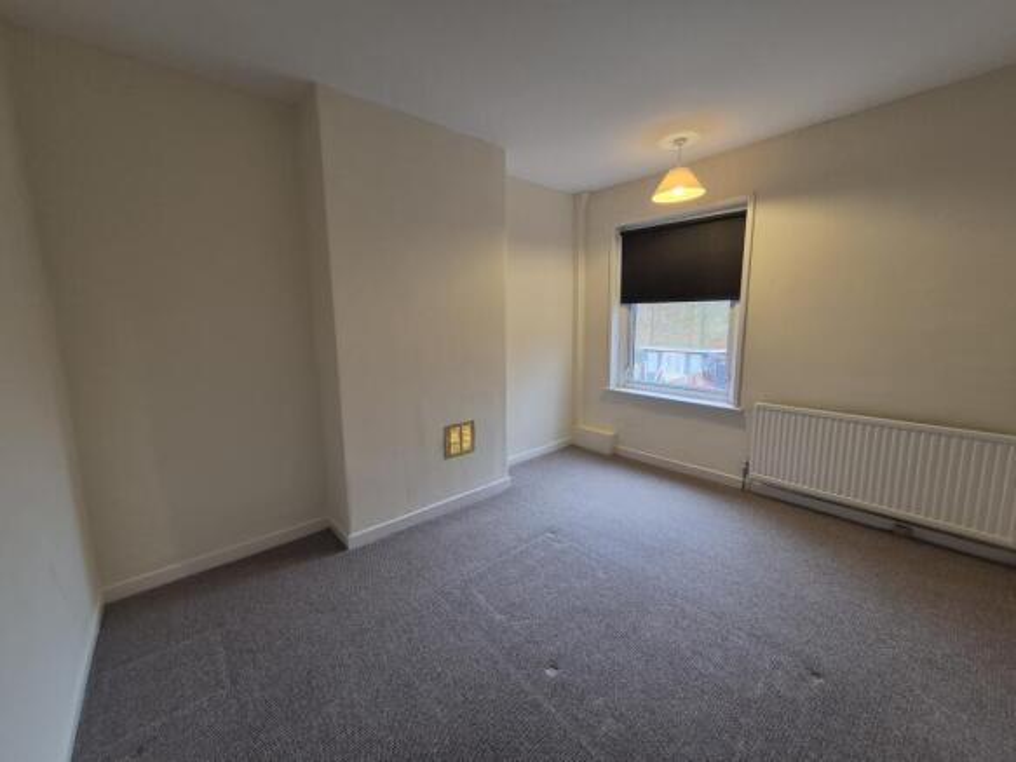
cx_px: 508
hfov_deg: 106.2
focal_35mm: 13
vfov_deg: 89.9
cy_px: 381
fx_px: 381
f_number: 2.2
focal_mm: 1.74
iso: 250
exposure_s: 1/50
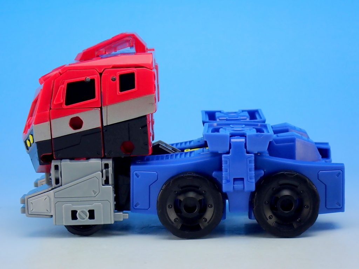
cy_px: 134
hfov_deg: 19.6
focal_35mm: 100
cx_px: 180
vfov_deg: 14.8
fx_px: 1037
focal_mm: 18
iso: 100
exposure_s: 1/13
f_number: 4.9
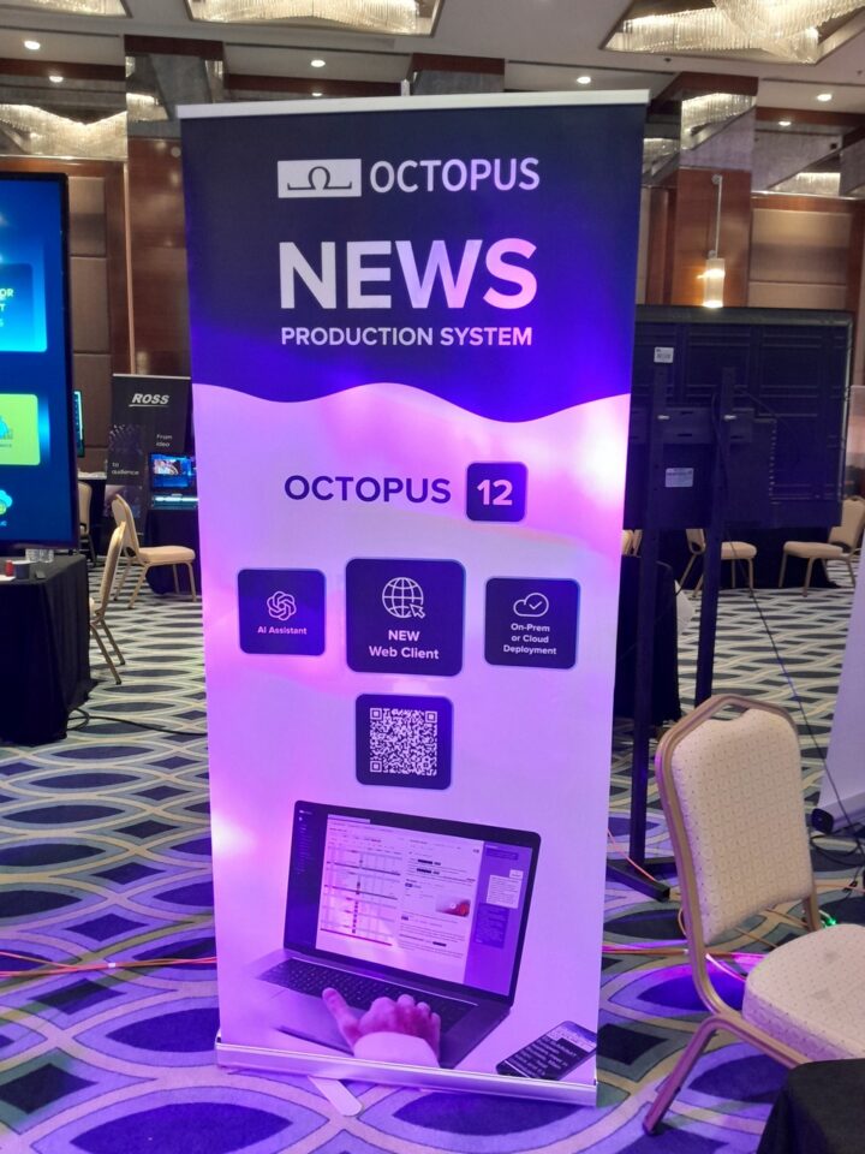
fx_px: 866
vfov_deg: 67.3
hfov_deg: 53.1
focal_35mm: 26
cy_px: 577
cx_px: 432
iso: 320
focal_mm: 3.98
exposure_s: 1/60
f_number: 1.8
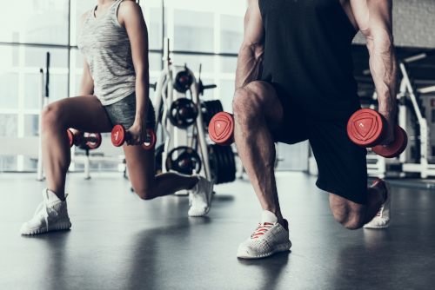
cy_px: 145
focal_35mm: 45
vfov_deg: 29.9
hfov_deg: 43.6
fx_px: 544
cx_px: 218
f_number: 2.8
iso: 640
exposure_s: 1/250
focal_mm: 45
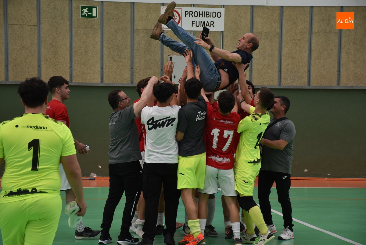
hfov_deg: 17.0
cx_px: 183
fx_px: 1221
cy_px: 122
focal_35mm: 120
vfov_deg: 11.4
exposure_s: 1/500
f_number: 5.3
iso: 800
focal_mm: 80
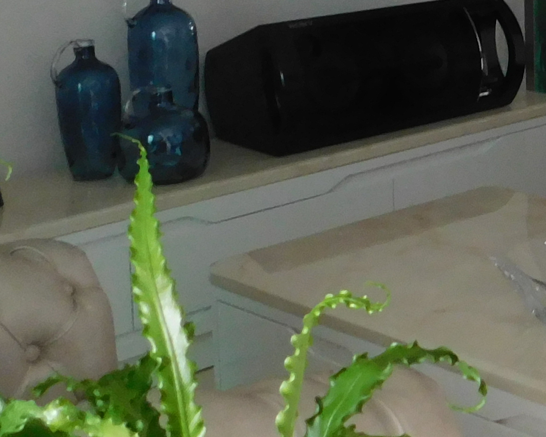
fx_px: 1438
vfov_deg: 16.7
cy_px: -49
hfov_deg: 18.7
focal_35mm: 89
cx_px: 846
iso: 280
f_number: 3
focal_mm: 4
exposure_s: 1/30
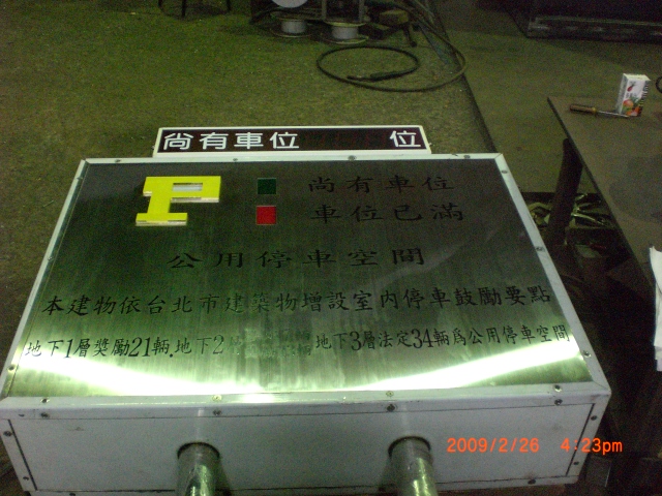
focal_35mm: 38
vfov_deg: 37.7
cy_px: 248
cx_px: 331
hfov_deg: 49.0
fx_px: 727
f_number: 3.1
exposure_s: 1/40
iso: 800
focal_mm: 6.3
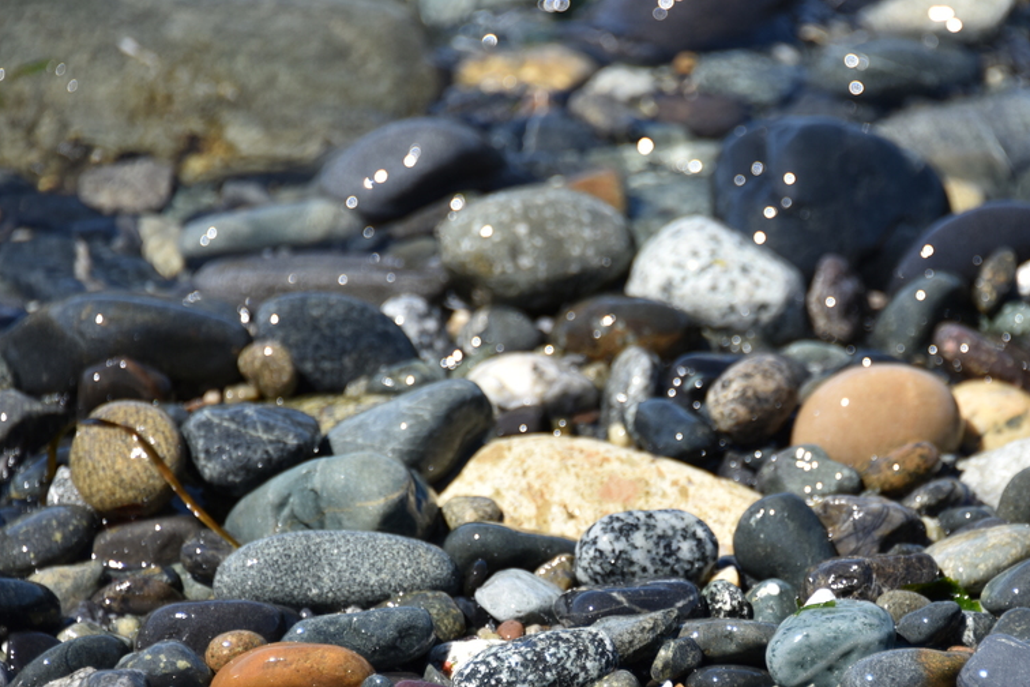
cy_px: 474
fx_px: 14533
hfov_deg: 4.1
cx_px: 683
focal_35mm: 508
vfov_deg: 2.7
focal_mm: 300
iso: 200
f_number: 5.6
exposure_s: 1/640
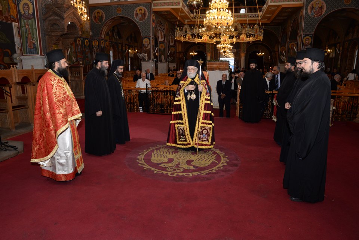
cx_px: 180
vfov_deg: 53.2
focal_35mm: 24
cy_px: 120
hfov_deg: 73.7
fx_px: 239
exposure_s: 1/60
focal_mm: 24
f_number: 7.1
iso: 1000
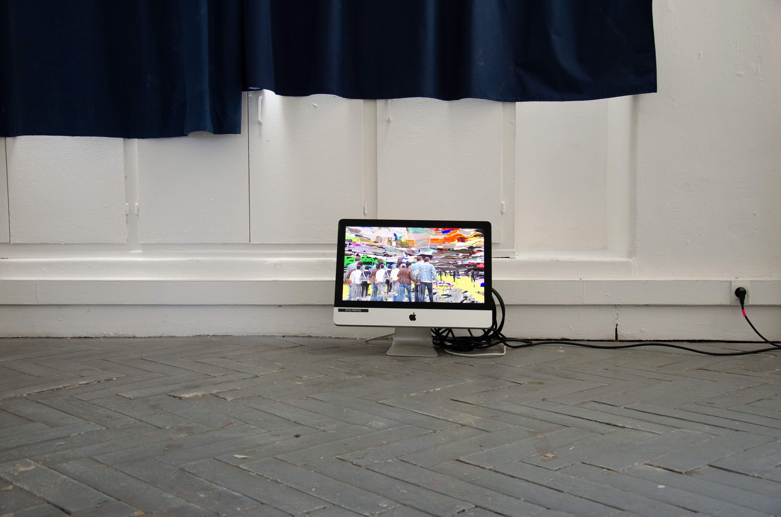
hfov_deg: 43.7
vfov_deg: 29.7
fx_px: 974
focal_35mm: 45
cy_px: 258
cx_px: 390
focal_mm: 30
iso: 500
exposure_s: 1/80
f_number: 4.5
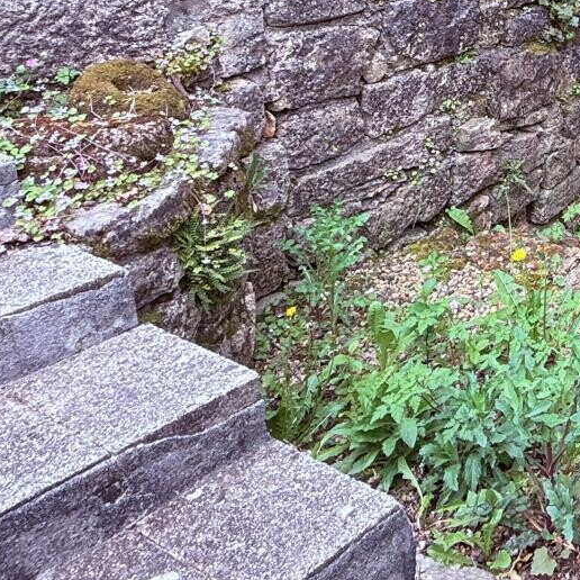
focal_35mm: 46
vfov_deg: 32.2
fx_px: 872
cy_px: -66
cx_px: 839
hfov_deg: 27.4
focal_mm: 2.22
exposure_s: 1/99
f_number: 2.2
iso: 50
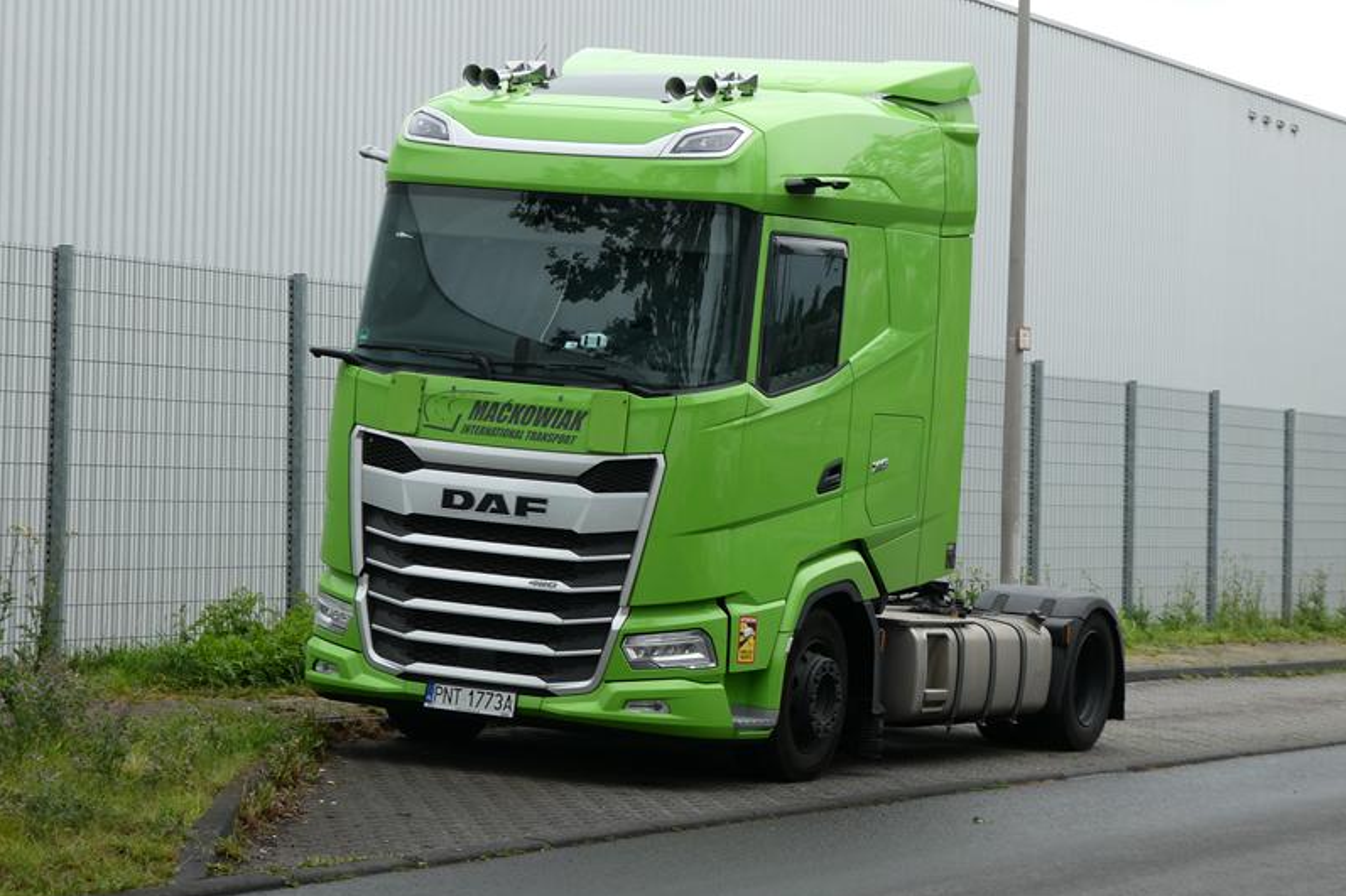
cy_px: 424
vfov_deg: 14.5
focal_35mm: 94
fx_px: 3514
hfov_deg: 21.7
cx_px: 672
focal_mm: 16.1
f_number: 4.9
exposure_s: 1/100
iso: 80
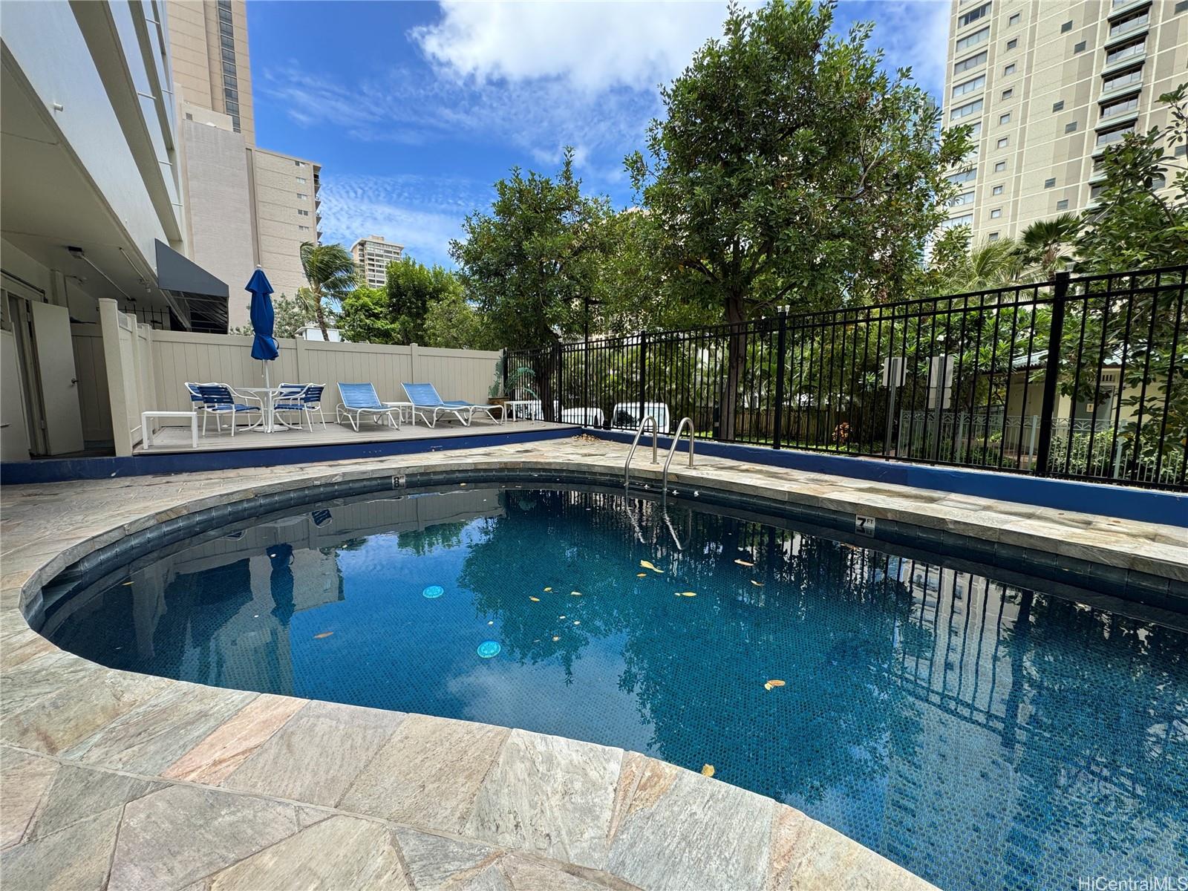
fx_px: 480
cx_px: 594
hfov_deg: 102.1
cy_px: 446
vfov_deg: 85.7
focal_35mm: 14
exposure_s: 1/456
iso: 40
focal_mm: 2.22
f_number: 2.2
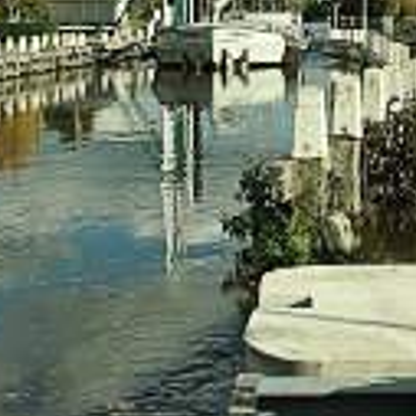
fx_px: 1169
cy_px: -43
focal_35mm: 86
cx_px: 313
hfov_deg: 20.0
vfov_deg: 19.3
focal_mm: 19
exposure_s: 1/180
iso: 100
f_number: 8
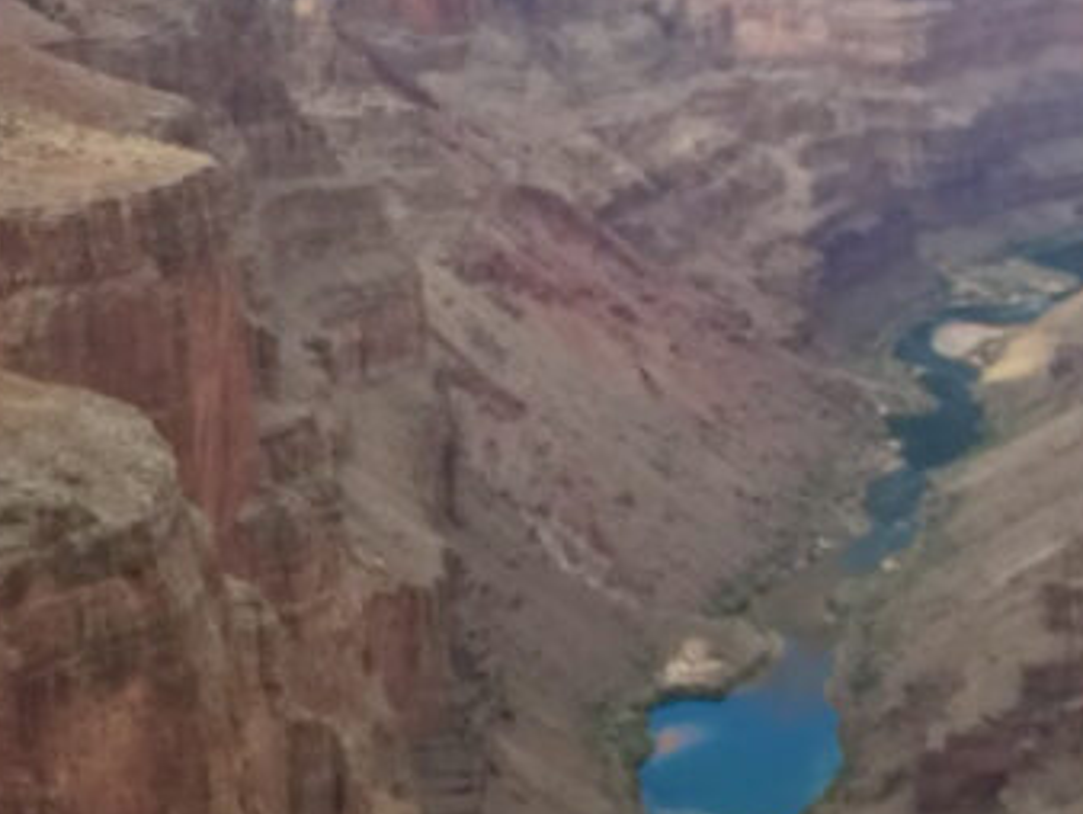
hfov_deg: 19.7
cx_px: 54
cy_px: 500
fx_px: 3037
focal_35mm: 97
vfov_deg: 15.2
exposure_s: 1/261
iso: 25
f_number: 2.2
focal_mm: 2.87
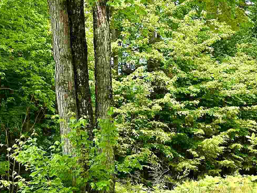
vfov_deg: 19.3
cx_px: 256
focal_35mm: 75
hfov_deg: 24.8
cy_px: 169
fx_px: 557
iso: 80
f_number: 1.78
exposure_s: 1/1517
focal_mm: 6.86
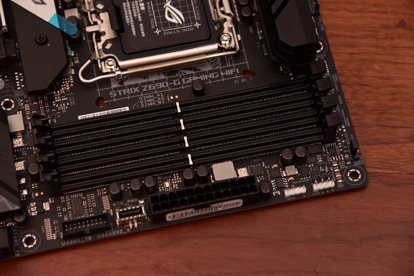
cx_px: 207
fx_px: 1380
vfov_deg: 11.4
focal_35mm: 120
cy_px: 138
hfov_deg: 17.1
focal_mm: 120
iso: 1600
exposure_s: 1/60
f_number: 5.6
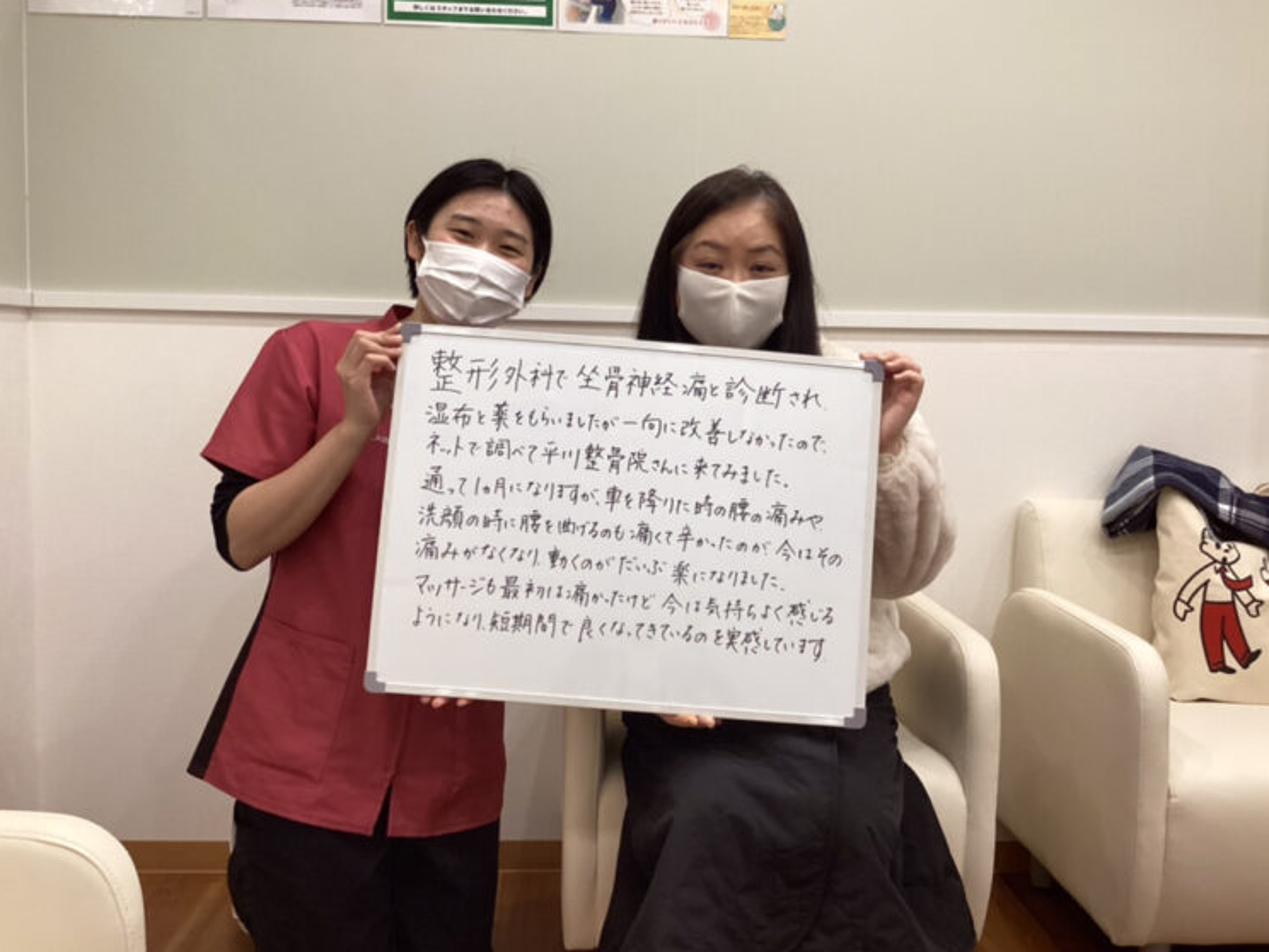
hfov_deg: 56.8
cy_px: 465
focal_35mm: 32
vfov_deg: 44.2
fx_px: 1173
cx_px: 633
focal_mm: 3.3
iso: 100
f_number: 2.4
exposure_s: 1/50
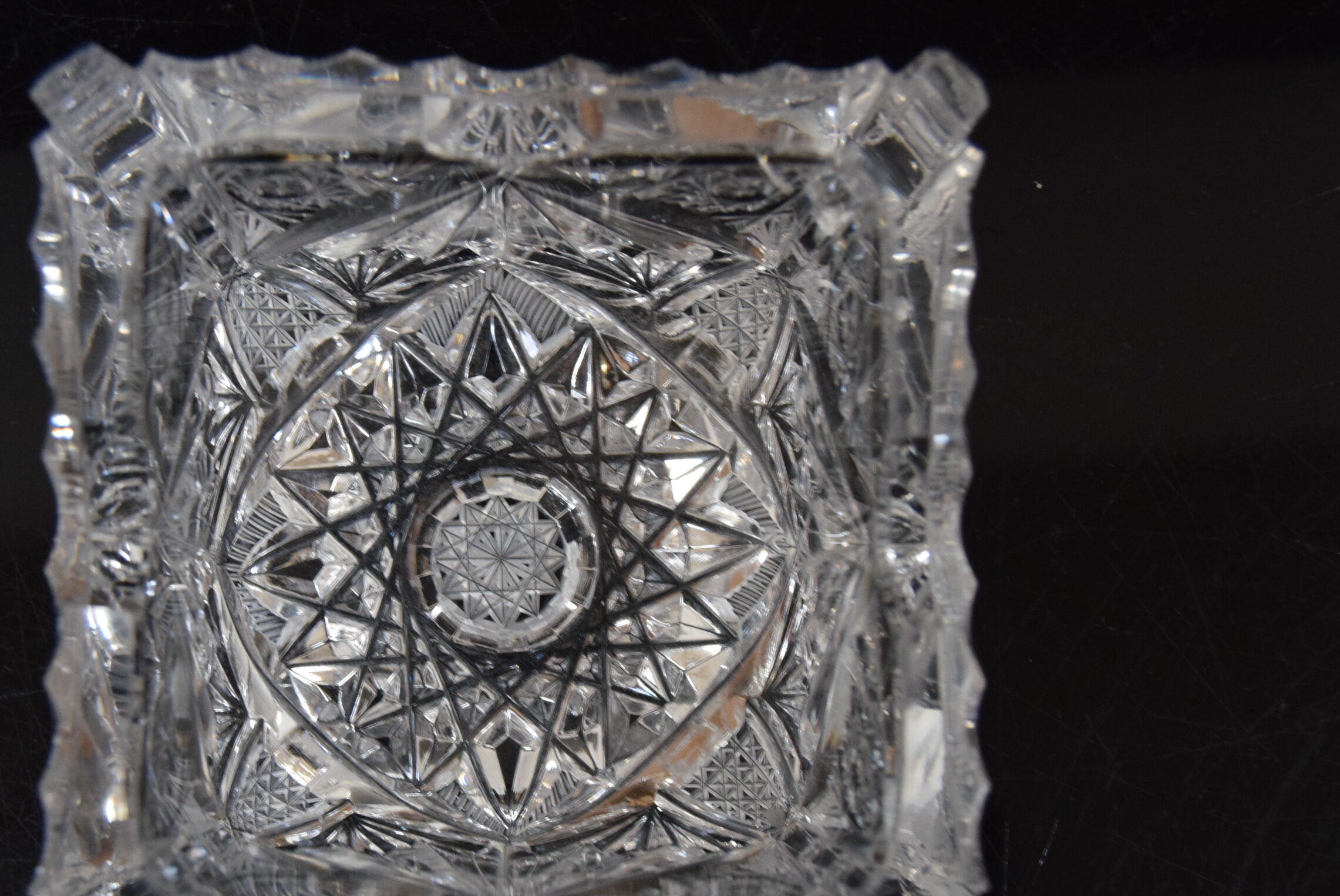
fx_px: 2198
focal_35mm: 59
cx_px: 536
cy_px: 578
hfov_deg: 33.8
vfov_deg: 23.0
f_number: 5.6
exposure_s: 1/125
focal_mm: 30
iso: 1600
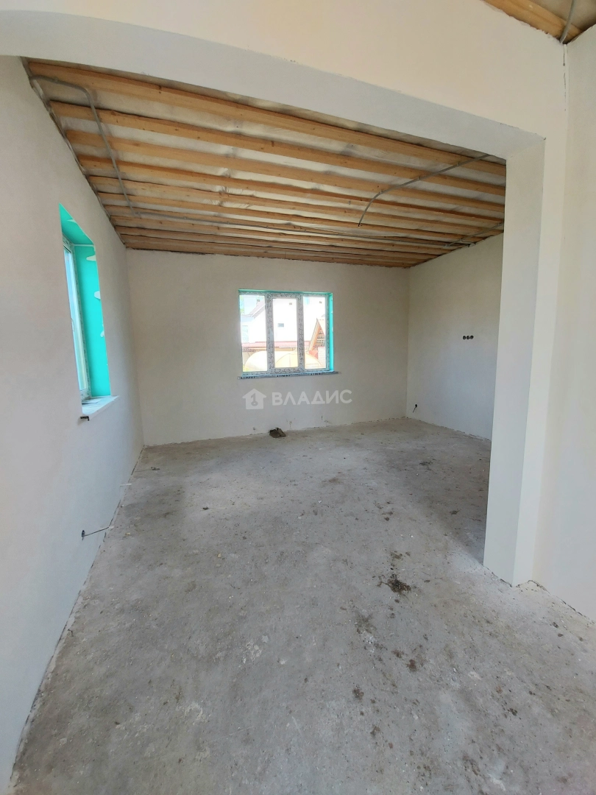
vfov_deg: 106.2
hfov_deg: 89.9
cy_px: 398
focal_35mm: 13
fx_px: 298
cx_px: 298
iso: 64
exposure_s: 1/100
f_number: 2.2
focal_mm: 1.74
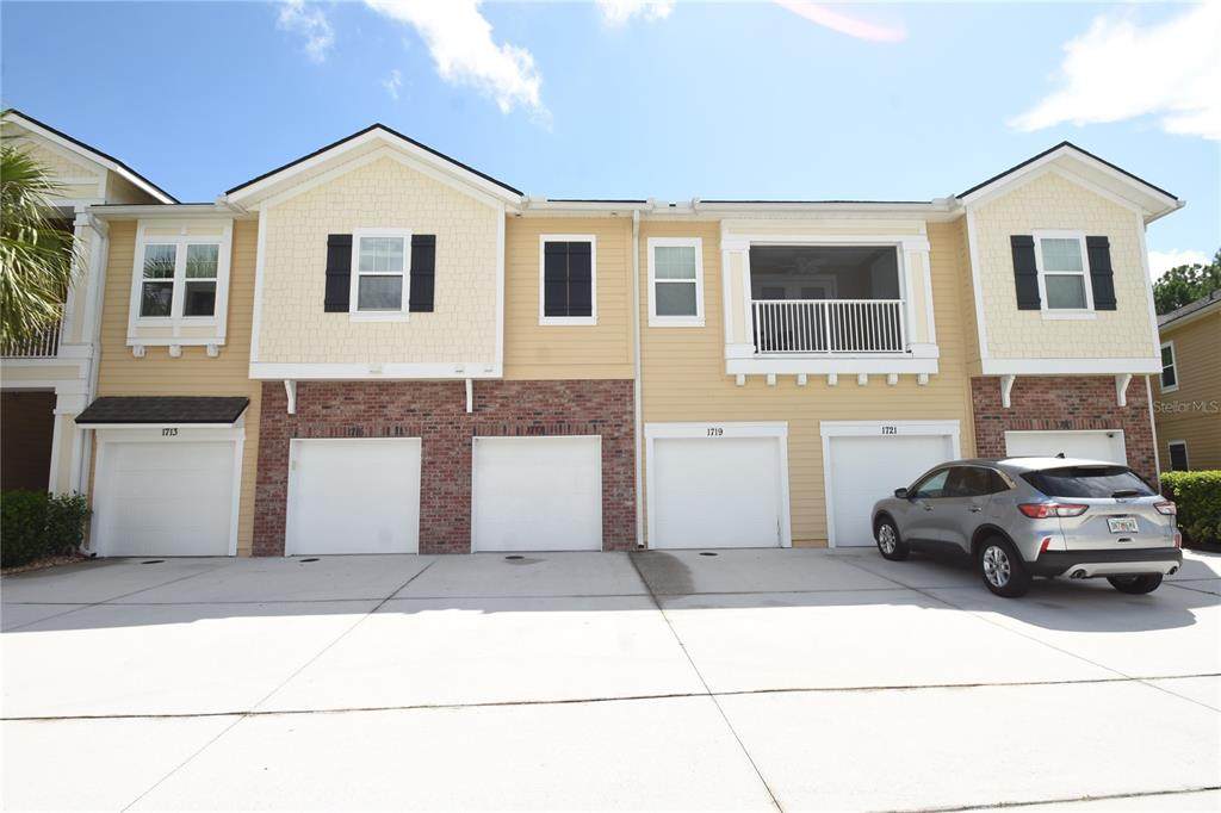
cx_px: 610
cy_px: 406
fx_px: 585
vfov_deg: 69.6
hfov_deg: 92.5
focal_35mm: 17
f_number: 7.1
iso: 100
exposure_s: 1/200
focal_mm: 11.5
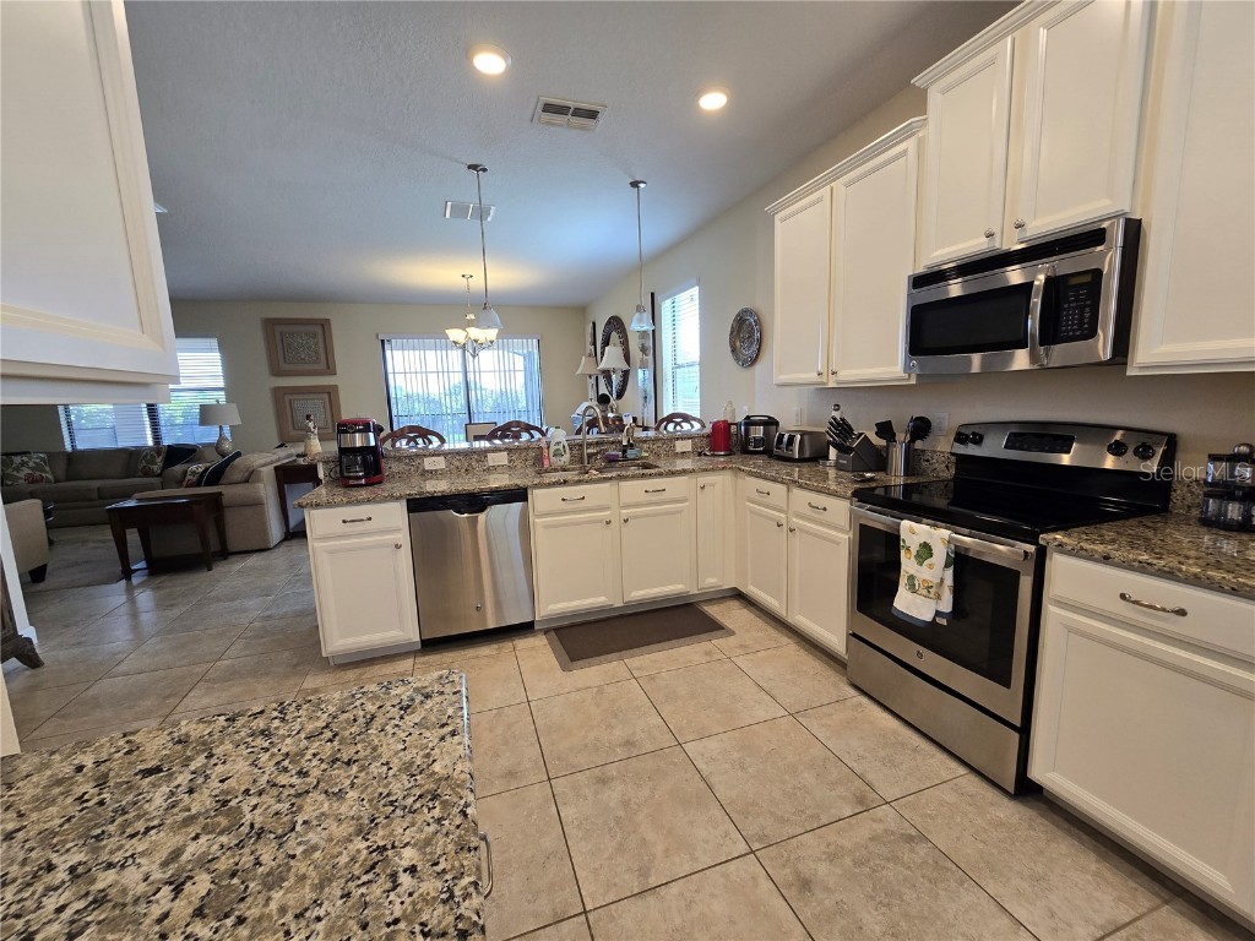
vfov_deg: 89.9
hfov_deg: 106.2
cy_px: 470
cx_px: 628
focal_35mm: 13
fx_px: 471
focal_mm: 2.2
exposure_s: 1/60
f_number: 2.2
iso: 80
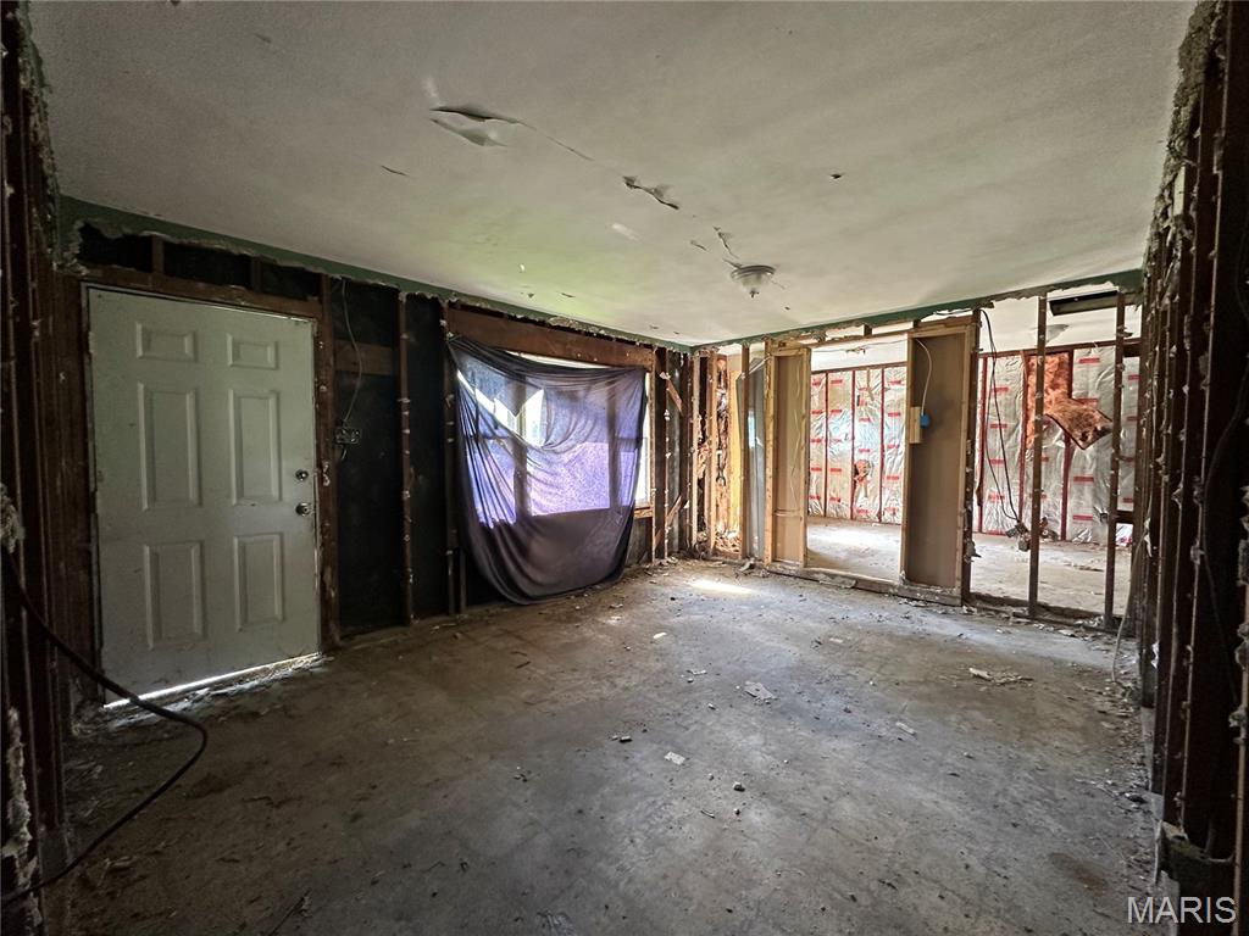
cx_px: 624
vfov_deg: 85.7
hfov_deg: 102.1
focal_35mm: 14
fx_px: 505
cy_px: 468
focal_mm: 2.22
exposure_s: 1/60
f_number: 2.2
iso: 320
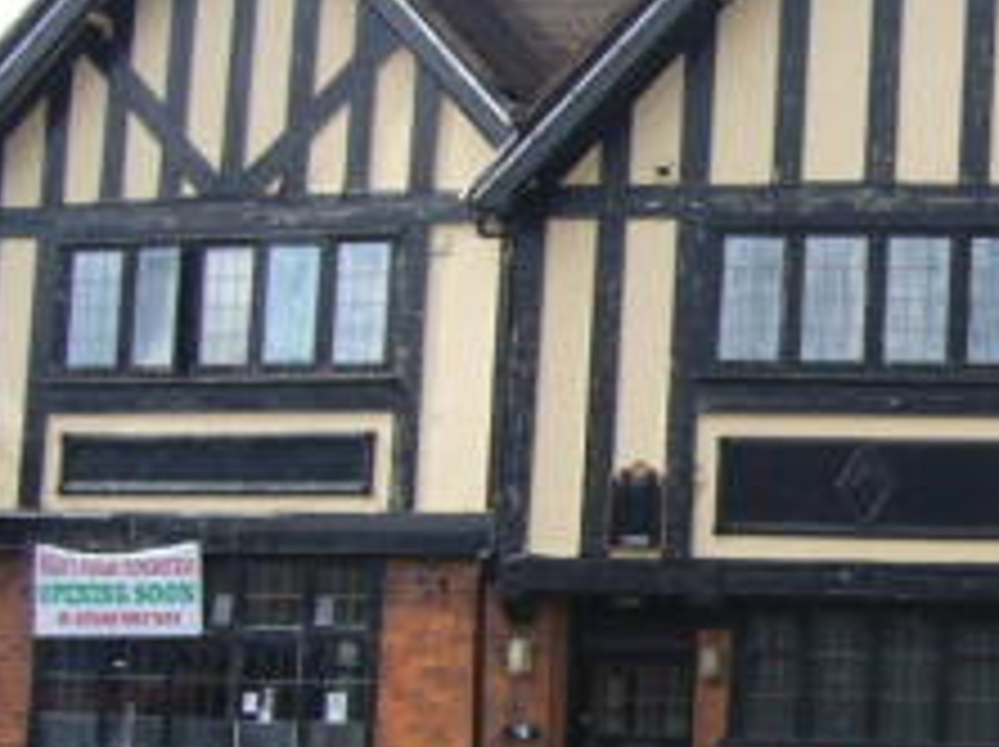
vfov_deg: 16.0
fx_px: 2652
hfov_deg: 20.2
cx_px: 1159
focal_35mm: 92
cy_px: 425
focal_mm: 5.8
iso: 80
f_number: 5.6
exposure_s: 1/160
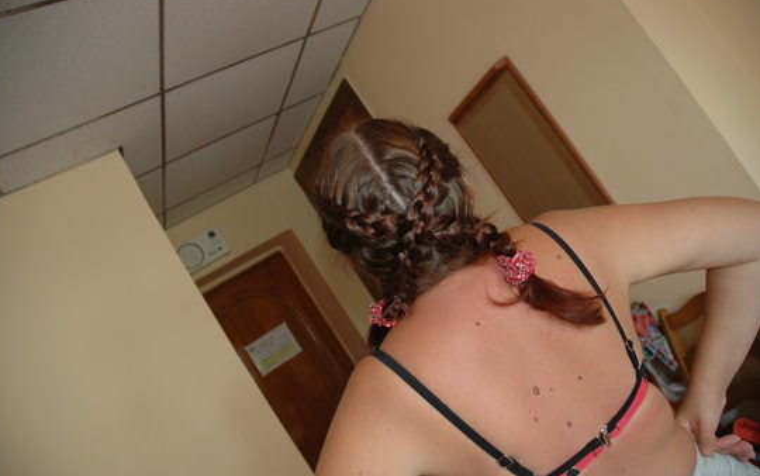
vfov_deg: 44.6
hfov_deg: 66.4
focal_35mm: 28
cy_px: 227
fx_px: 580
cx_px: 376
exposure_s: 1/60
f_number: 3.5
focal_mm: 18
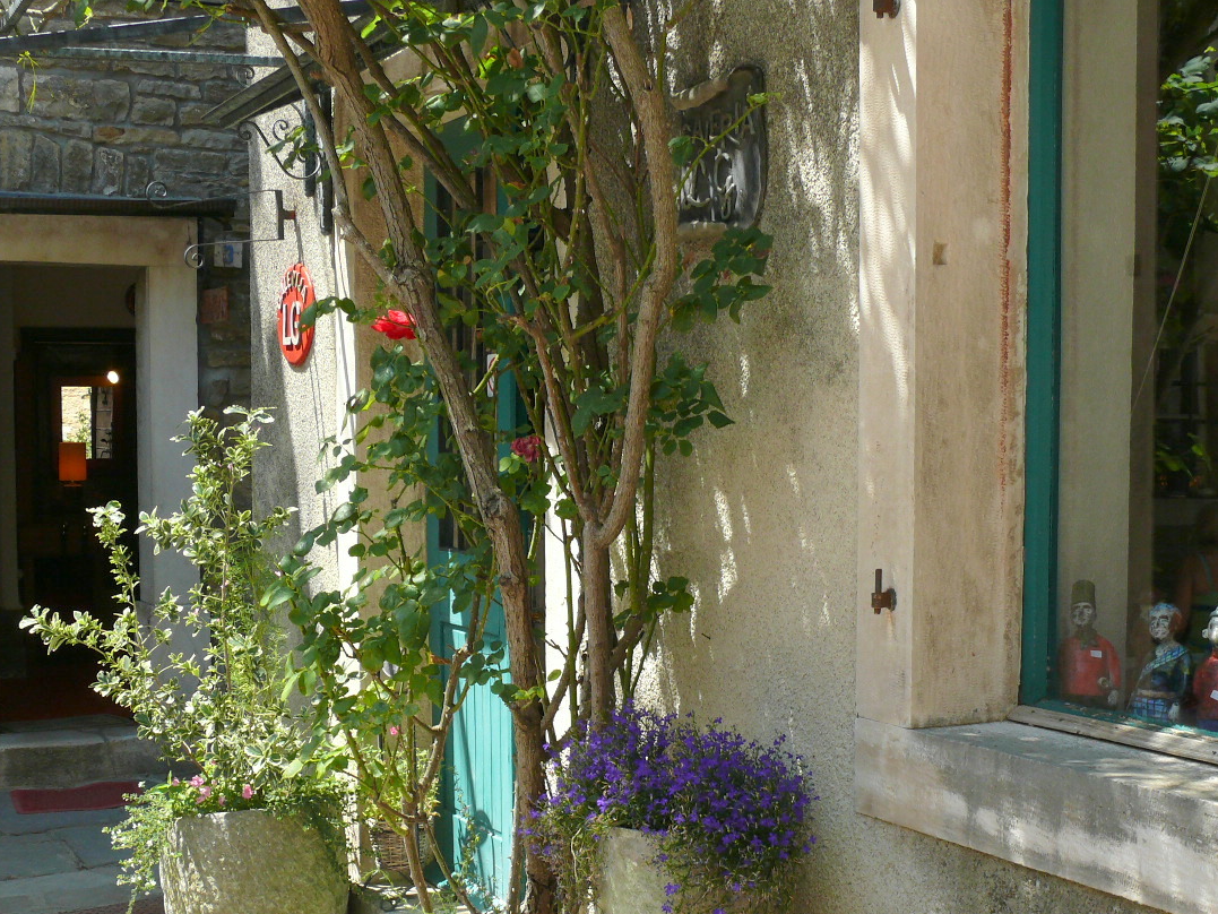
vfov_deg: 27.7
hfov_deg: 36.8
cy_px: 669
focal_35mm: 52
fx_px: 1830
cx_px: 654
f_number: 4
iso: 100
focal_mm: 7.4
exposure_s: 1/100
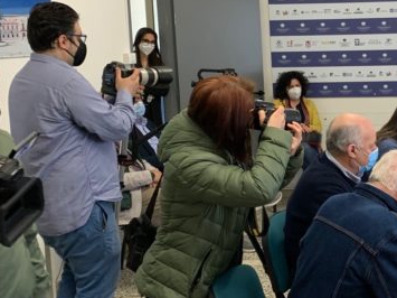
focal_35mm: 66
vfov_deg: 22.2
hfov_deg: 27.8
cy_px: 137
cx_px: 391
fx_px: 757
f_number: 1.8
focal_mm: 4.25
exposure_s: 1/50
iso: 100
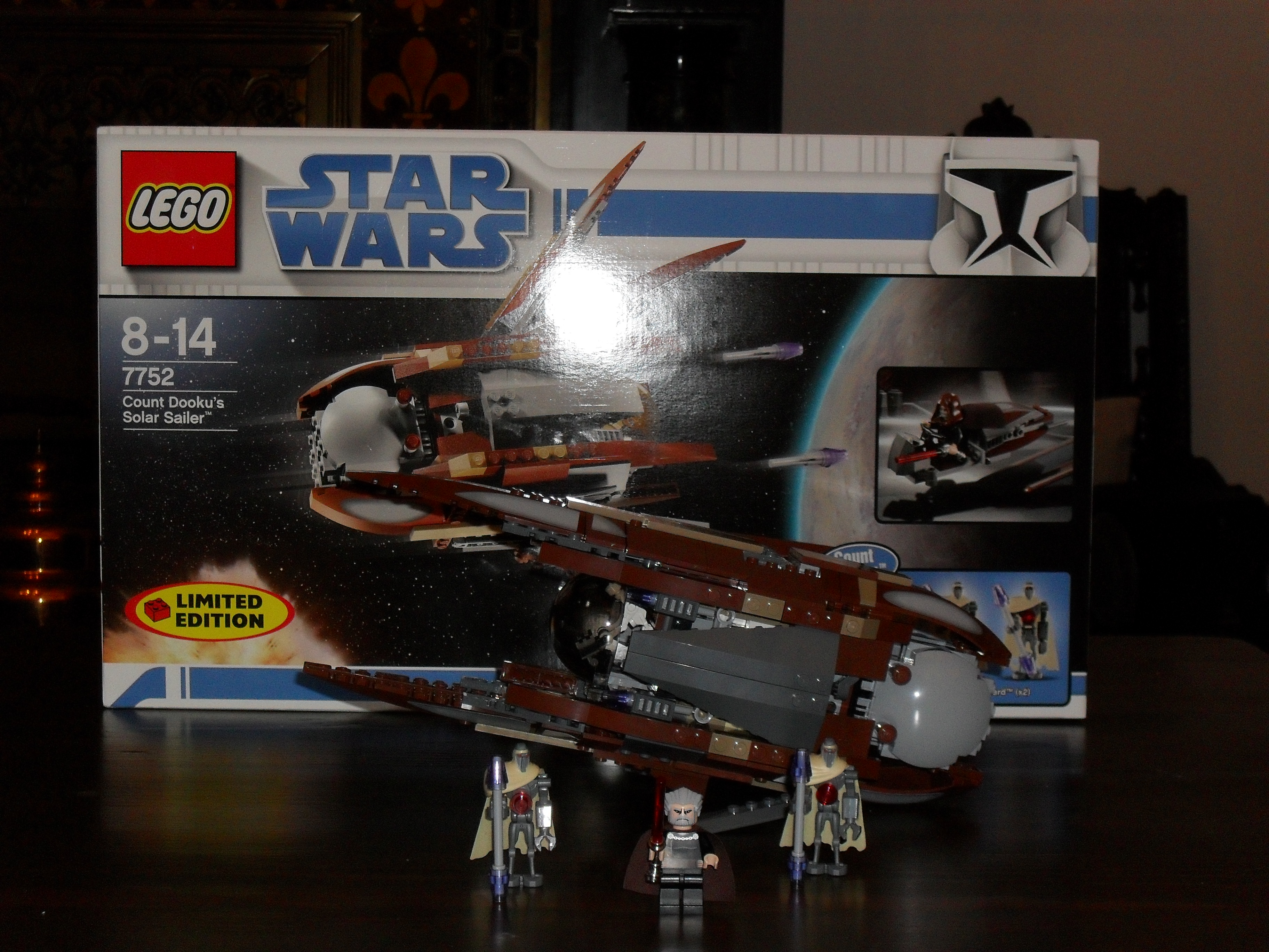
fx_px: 2420
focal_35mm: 66
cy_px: 476
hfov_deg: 29.4
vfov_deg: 22.3
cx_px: 634
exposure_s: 1/60
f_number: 4.6
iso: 200
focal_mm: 11.7
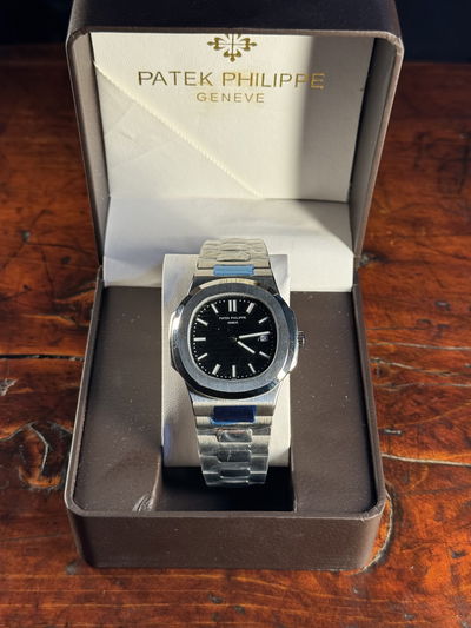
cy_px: 314
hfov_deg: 30.3
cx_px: 236
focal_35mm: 48
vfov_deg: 39.6
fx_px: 870
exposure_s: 1/111
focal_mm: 6.76
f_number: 1.78
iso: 80
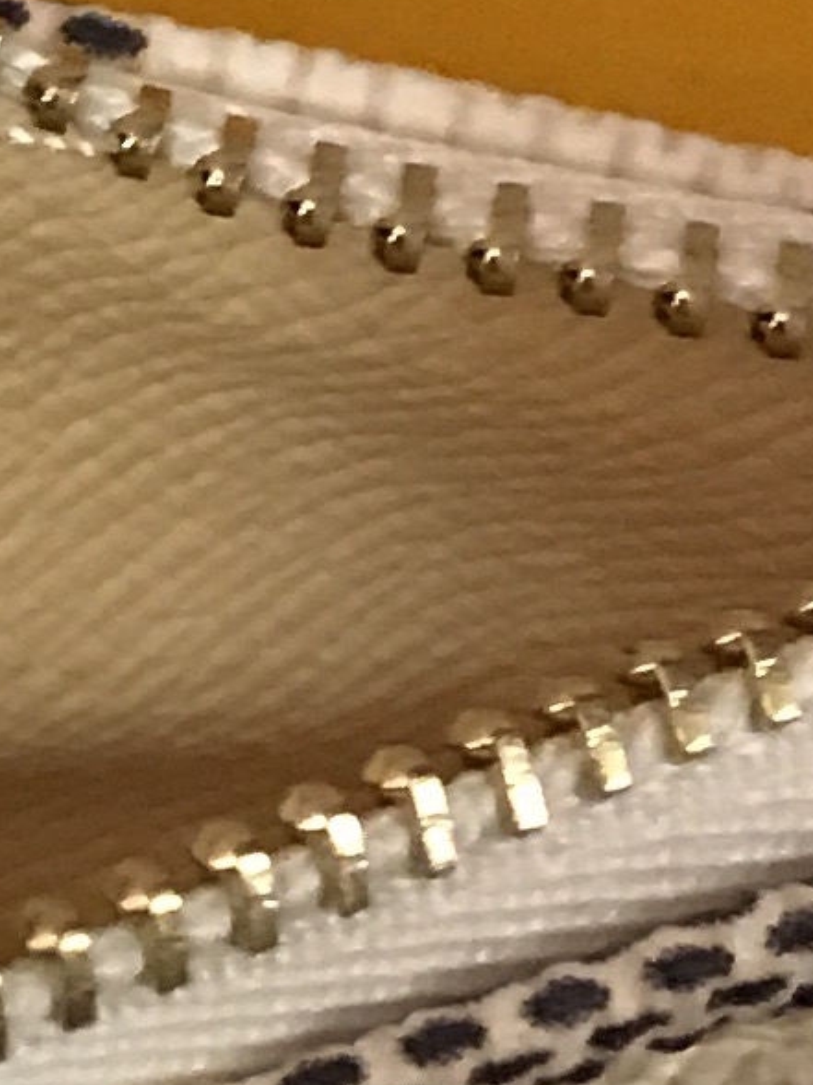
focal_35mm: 192
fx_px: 6012
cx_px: -605
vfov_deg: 10.3
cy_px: 223
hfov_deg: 7.5
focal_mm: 3.99
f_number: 1.8
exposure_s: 1/17
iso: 100
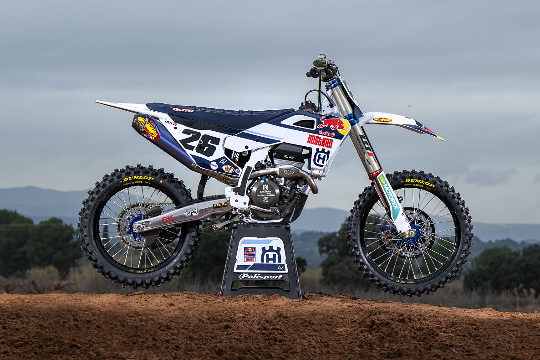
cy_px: 180
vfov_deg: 11.6
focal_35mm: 118
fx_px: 1769
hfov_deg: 17.4
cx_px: 270
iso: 400
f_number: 5.6
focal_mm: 79
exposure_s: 1/800
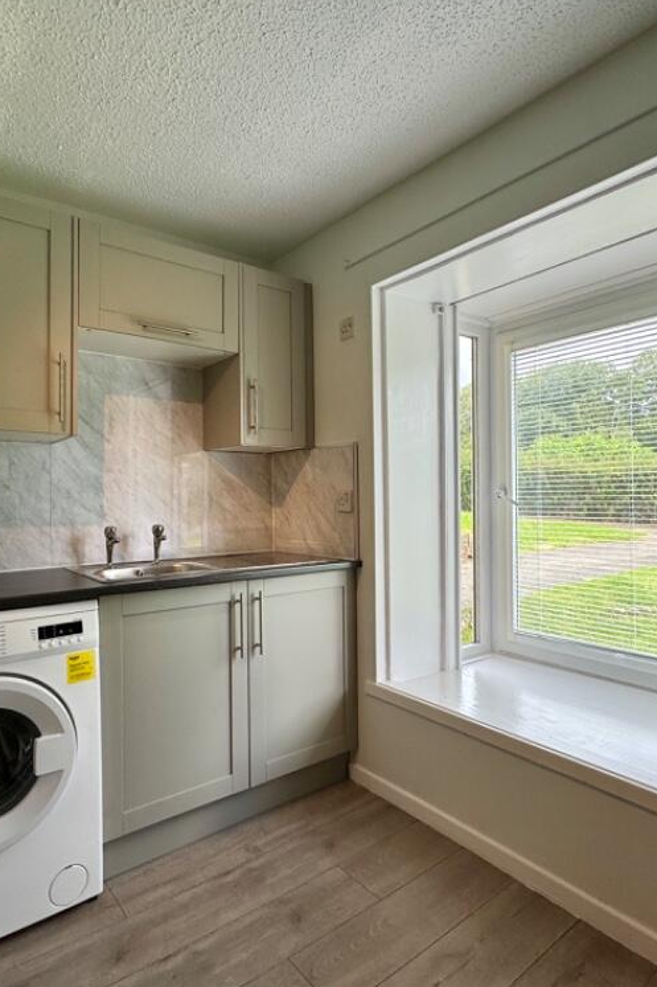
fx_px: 548
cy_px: 495
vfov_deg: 84.0
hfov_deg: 61.9
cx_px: 321
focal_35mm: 20
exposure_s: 1/145
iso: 40
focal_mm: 2.22
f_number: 2.2
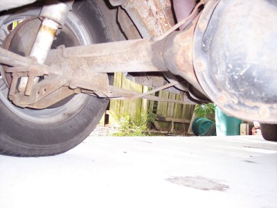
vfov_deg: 36.8
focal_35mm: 39
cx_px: 138
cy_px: 104
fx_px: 312
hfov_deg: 47.9
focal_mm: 8
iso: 140
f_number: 2.8
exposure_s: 1/60
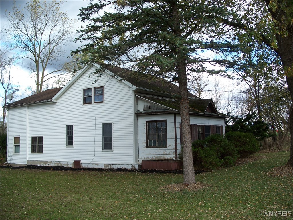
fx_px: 313
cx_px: 146
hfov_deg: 50.1
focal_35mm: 37
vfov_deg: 38.7
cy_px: 110
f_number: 2.8
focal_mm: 7.8
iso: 64
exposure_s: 1/250
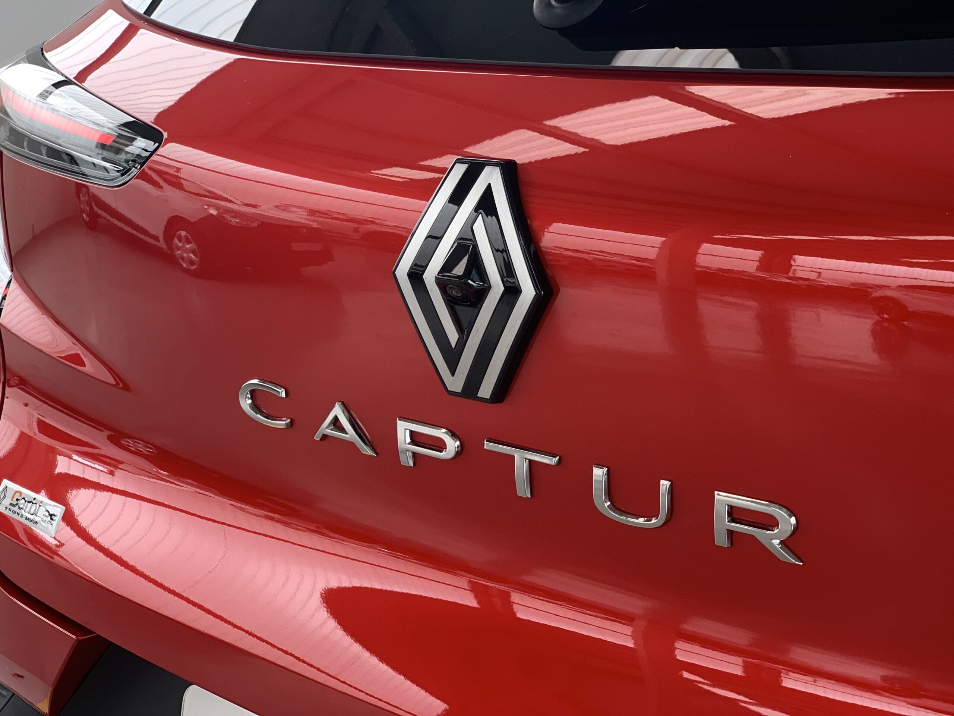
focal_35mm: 52
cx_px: 477
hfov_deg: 36.8
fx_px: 1433
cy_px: 358
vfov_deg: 28.0
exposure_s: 1/122
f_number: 2.4
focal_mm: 6
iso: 100
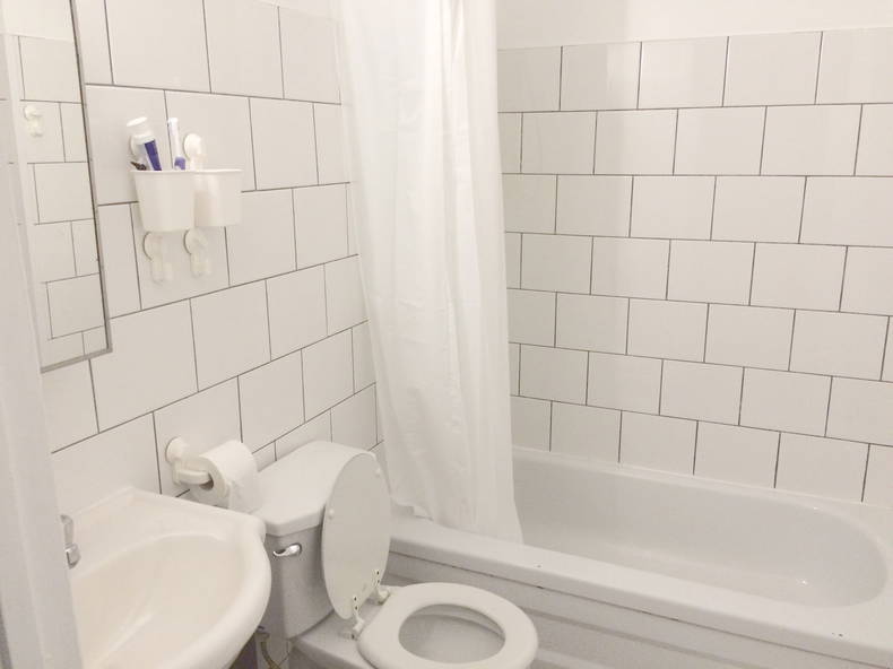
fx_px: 748
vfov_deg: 48.2
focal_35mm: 29
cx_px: 446
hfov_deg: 61.7
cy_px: 334
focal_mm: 4.15
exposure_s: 1/30
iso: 250
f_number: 2.2
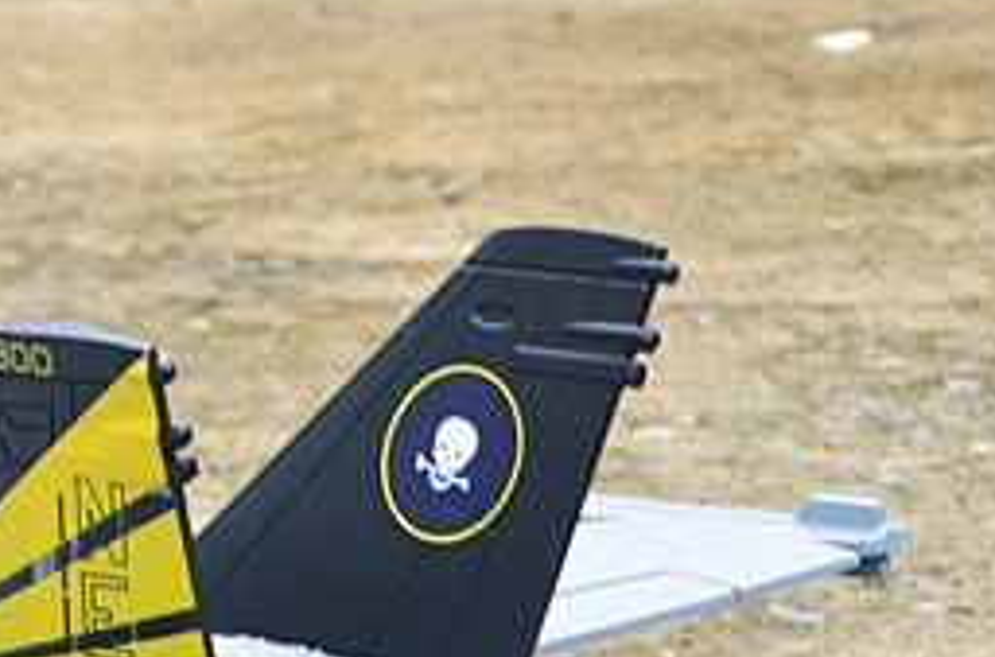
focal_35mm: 328
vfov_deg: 4.2
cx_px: -140
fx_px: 9038
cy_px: 667
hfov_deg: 6.3
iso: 100
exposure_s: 1/100
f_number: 5.6
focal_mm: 70
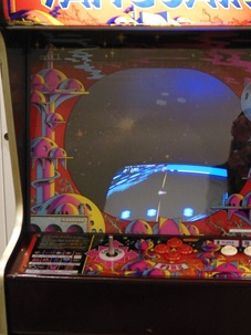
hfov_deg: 19.9
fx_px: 716
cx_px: 149
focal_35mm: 74
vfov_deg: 26.3
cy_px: 170
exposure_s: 1/8
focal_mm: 8.9
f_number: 4
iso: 640
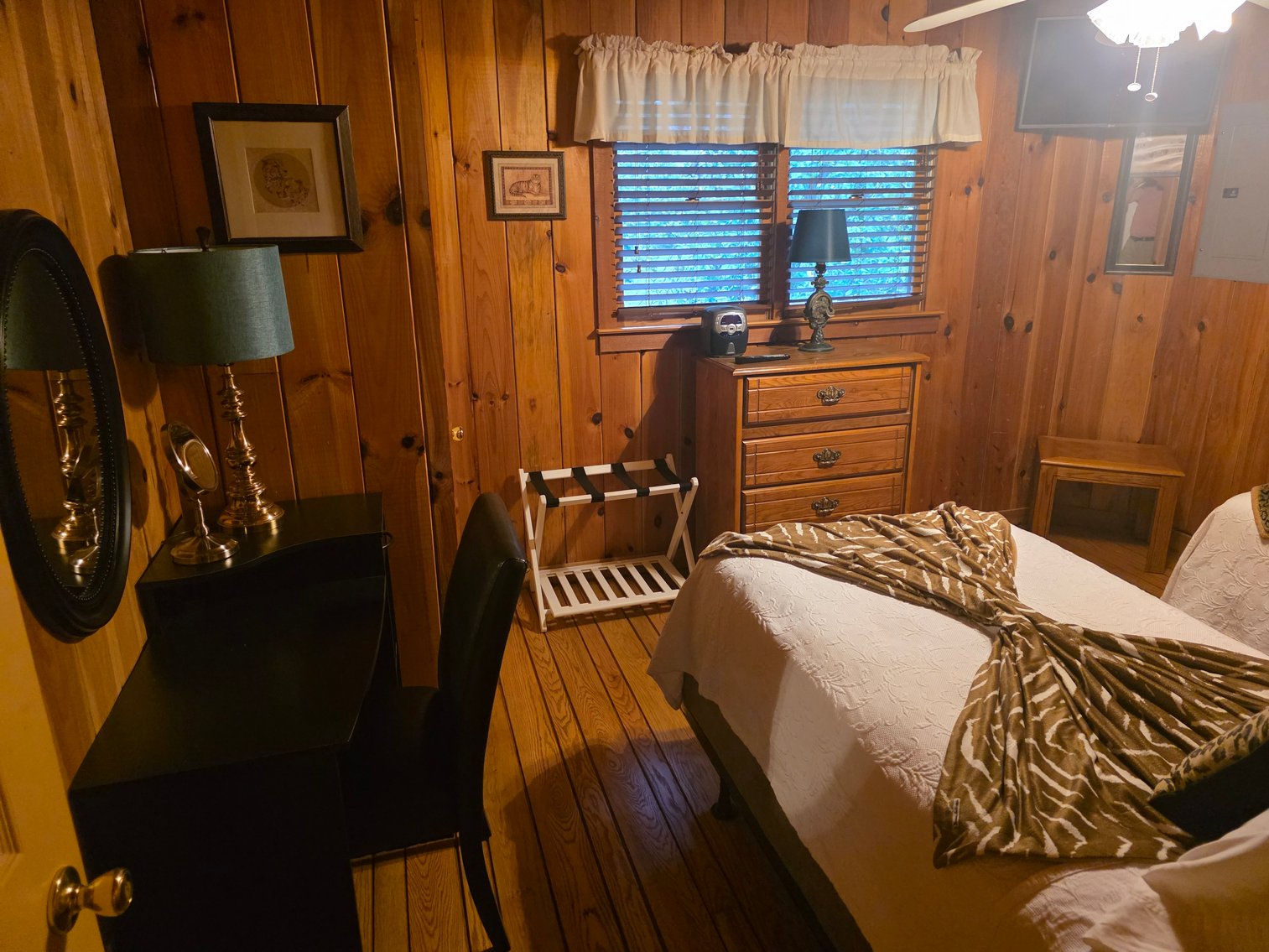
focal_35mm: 23
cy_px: 476
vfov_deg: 58.9
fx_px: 843
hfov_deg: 73.9
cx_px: 634
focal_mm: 6.3
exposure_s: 1/120
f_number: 1.7
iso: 1600
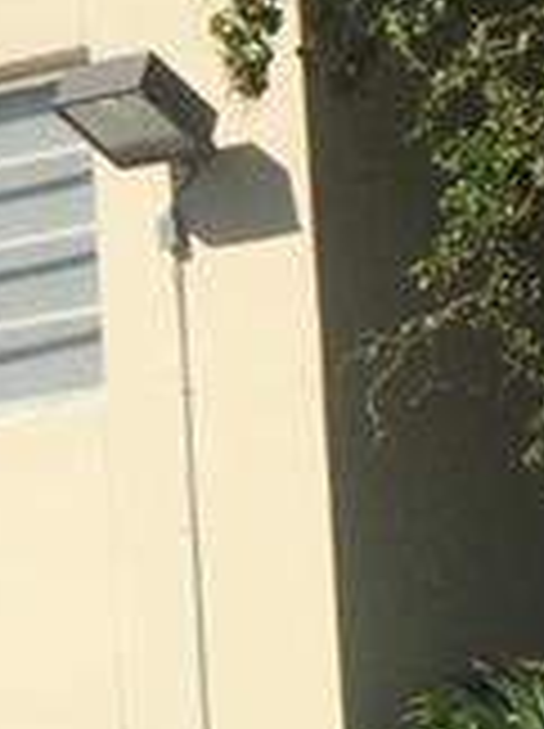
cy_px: 220
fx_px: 4517
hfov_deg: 6.5
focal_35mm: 215
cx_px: -818
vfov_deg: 9.2
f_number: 2.2
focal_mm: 4.15
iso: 32
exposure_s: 1/2639
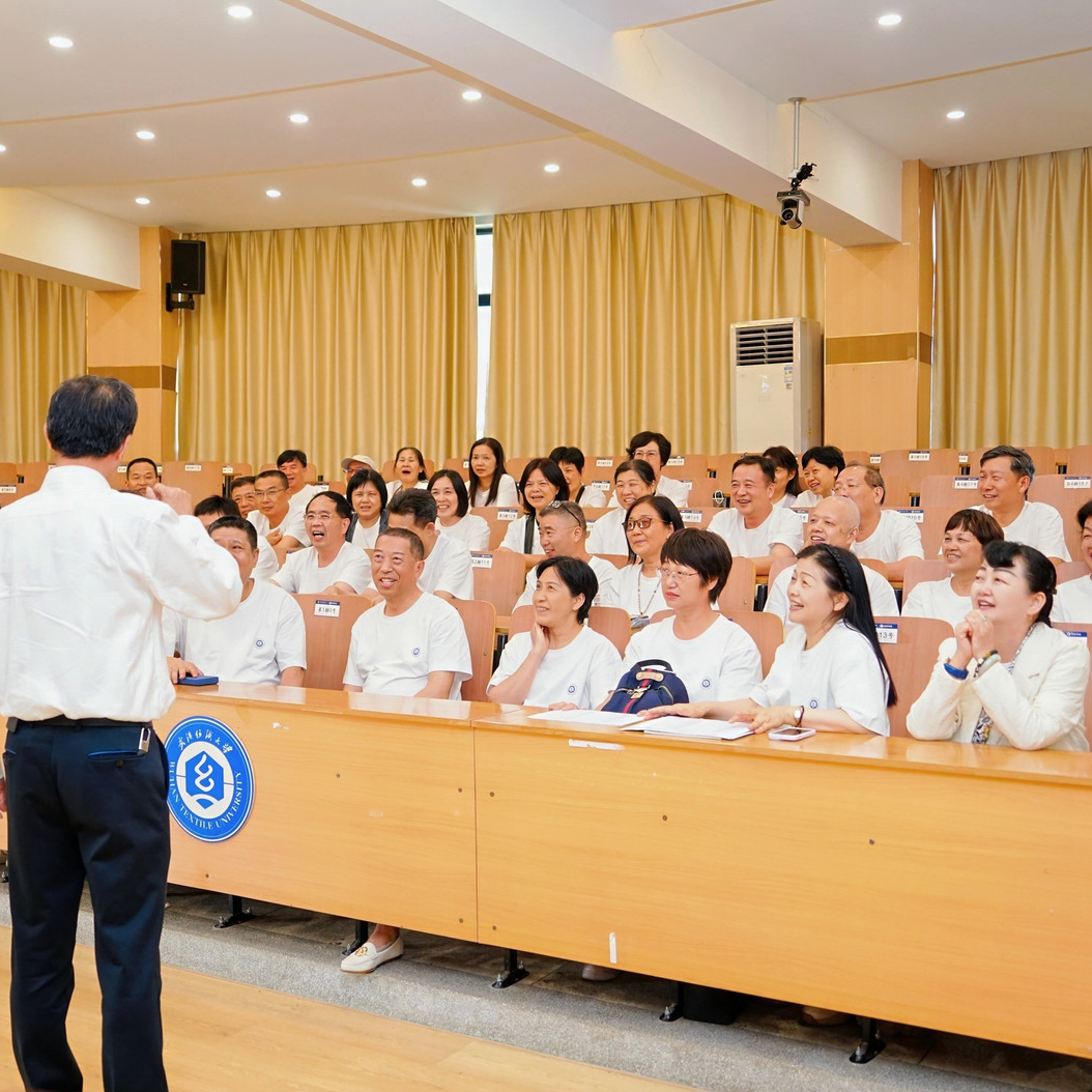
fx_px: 1428
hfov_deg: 41.8
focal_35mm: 40
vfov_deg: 41.9
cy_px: 551
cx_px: 508
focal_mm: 31
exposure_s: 1/125
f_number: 3.2
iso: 1250
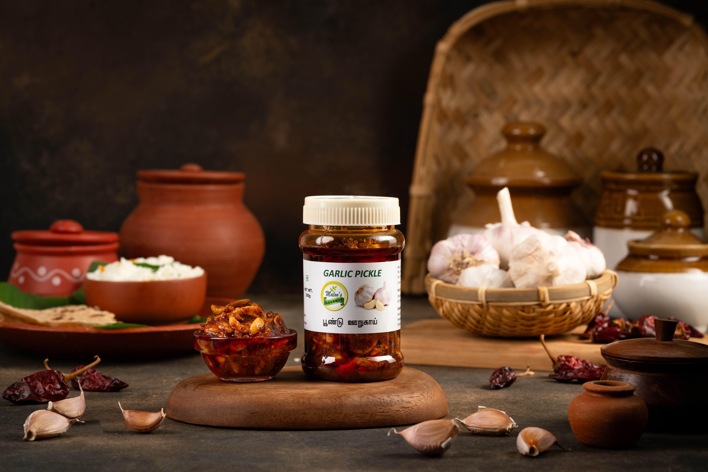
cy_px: 236
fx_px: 1770
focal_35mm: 90
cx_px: 354
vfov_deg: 15.2
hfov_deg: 22.6
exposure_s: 1/160
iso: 200
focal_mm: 90
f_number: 9
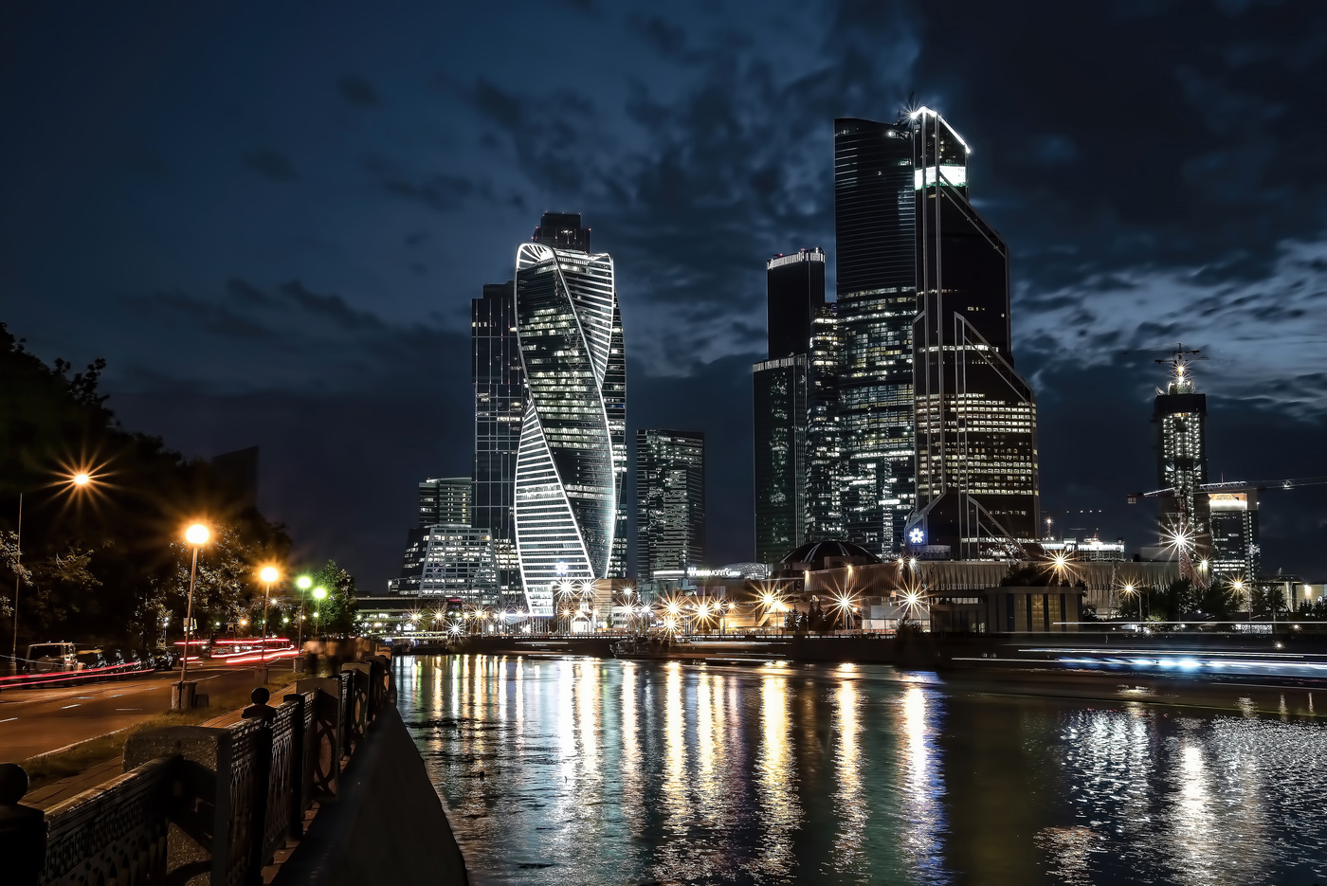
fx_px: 1770
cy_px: 443
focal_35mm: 48
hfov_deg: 41.1
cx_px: 664
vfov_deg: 28.1
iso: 100
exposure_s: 15
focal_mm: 48
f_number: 20
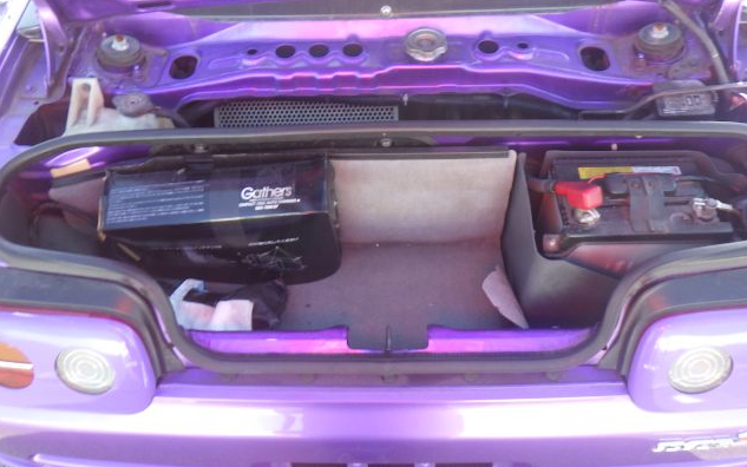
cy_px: 191
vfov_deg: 41.7
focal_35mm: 30
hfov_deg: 62.9
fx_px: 611
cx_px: 371
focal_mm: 5
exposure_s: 1/60
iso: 125
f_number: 3.5
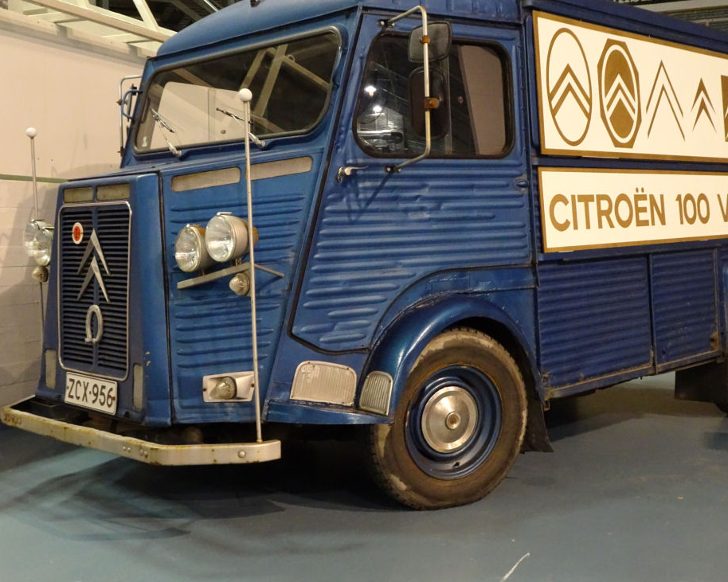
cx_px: 419
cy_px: 242
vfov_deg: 36.4
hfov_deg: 44.7
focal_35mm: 41
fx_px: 883
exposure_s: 1/13
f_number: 4
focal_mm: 5.43
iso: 800
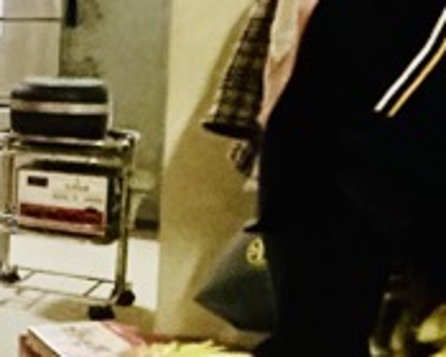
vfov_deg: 18.9
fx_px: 1056
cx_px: -831
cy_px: 56
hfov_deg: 12.2
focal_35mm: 80
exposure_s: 1/50
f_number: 2.2
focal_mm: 2.22
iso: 800
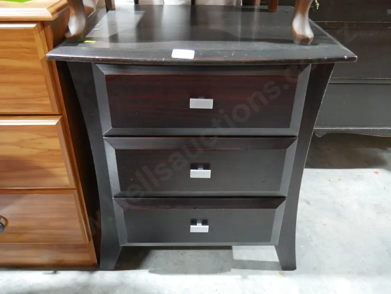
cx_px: 196
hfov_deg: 59.9
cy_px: 147
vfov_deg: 46.8
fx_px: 339
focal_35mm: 30
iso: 3200
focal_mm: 15
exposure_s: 1/60
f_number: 3.6
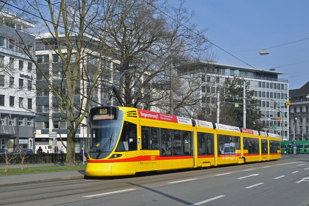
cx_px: 154
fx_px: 450
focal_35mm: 52
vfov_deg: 25.7
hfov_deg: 37.9
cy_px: 103
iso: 250
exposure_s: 1/400
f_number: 10
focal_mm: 35
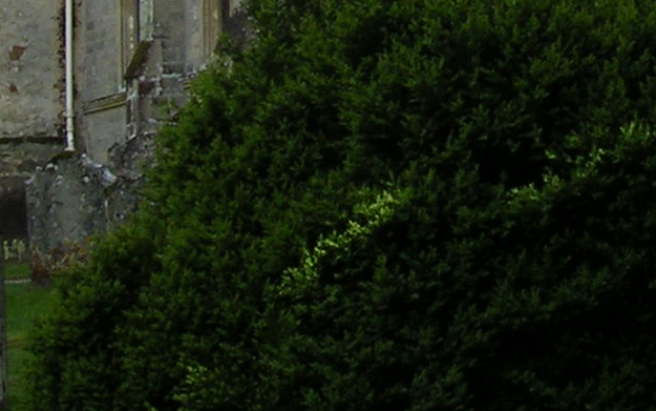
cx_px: 659
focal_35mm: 132
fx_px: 2361
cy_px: -366
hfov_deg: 15.5
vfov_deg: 9.4
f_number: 5.6
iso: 100
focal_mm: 5.8
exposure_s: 1/132
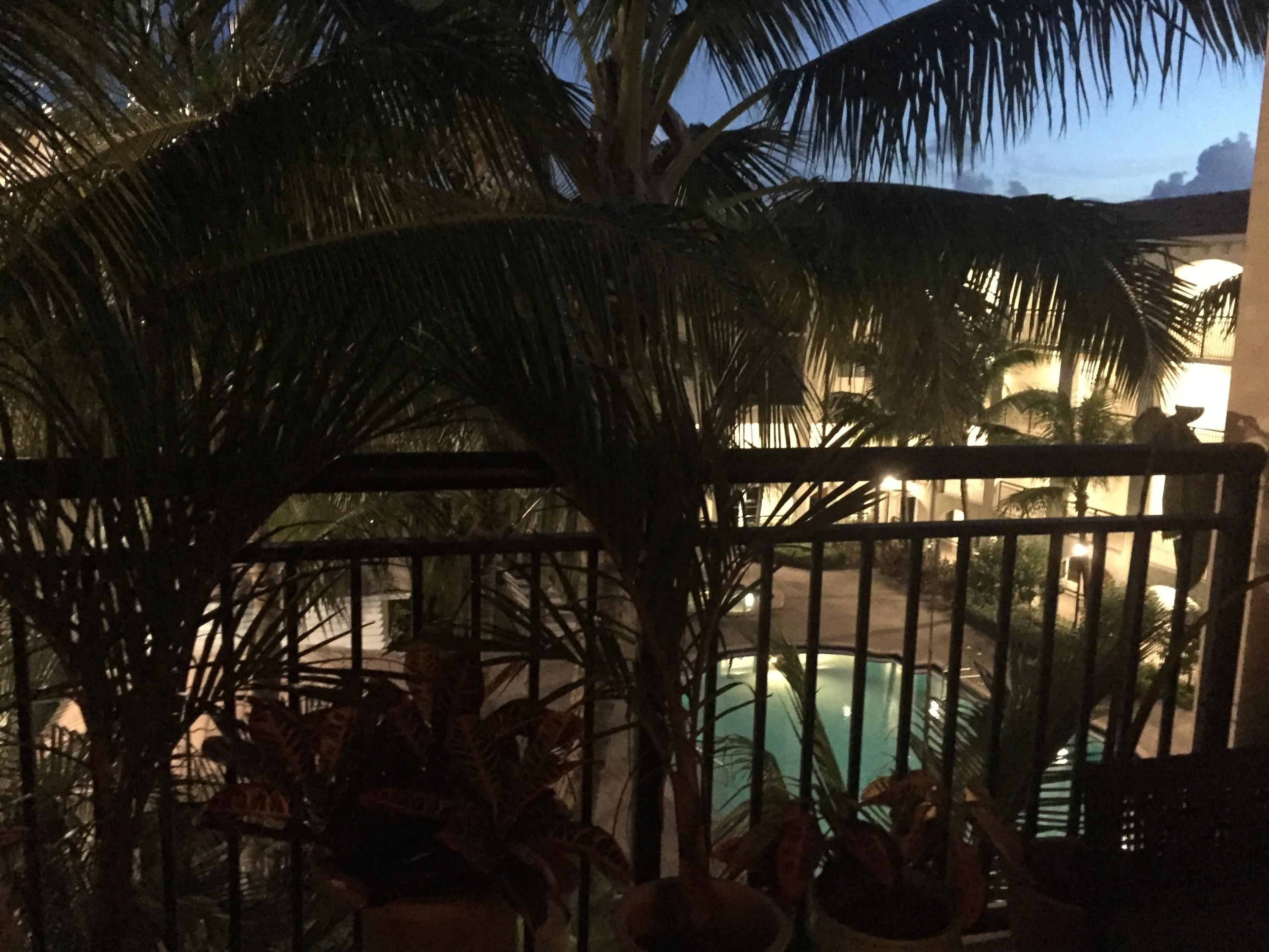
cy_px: 476
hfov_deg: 61.7
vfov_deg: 48.2
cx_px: 634
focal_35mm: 29
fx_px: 1063
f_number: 2.2
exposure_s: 1/15
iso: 1600
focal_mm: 4.15
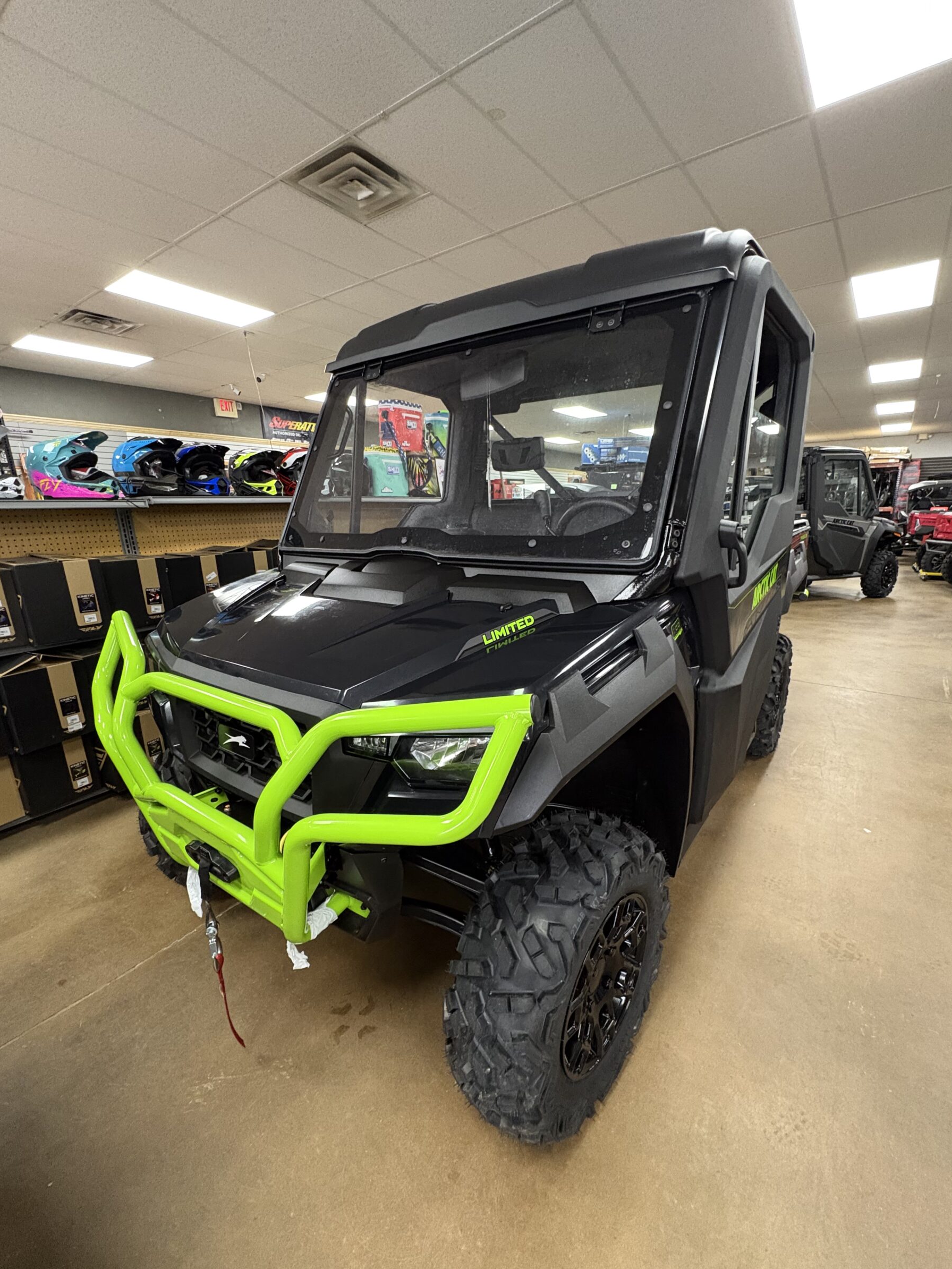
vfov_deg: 98.1
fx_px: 550
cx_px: 492
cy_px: 670
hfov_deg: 81.7
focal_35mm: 15
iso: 800
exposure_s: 1/60
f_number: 2.2
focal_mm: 2.22
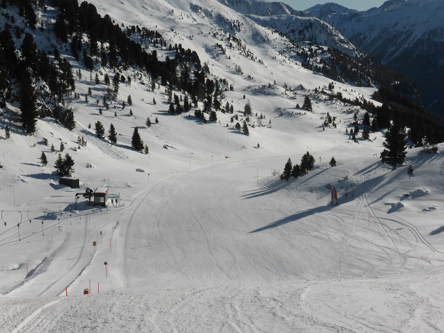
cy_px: 166
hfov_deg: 29.8
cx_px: 222
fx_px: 834
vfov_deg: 22.6
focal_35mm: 65
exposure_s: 1/2000
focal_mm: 11
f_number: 5.6
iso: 100
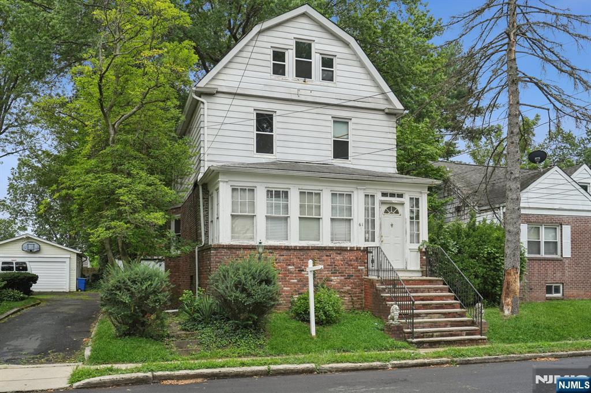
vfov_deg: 41.1
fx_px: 525
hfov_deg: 58.7
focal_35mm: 32
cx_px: 296
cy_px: 196
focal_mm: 32
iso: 400
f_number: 5.6
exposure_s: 1/320
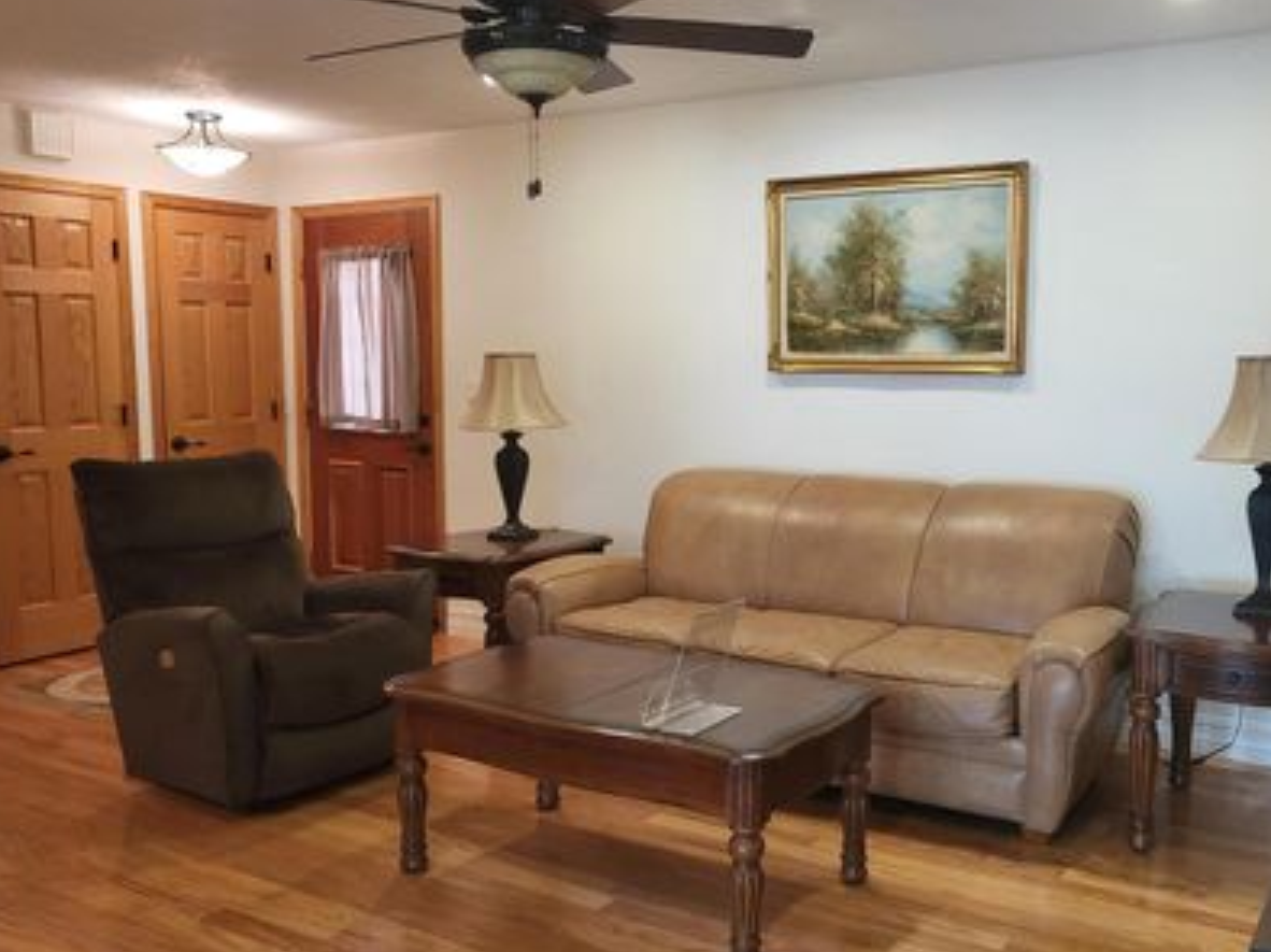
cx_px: 723
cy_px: 450
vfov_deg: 42.9
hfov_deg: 55.2
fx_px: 1211
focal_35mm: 33
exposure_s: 1/120
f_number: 1.8
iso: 320
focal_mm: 4.25
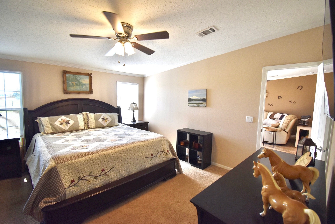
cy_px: 112
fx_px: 140
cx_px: 168
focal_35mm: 15
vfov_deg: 77.4
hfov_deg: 100.3
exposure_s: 1/125
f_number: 5.6
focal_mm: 10
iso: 400
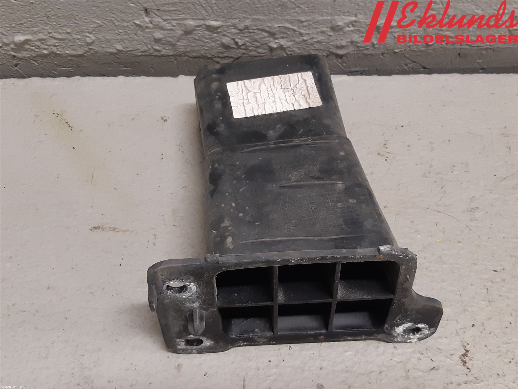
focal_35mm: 26
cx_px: 259
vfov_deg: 53.1
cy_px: 194
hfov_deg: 67.3
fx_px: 389
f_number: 1.7
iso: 200
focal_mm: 3.93
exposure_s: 1/50
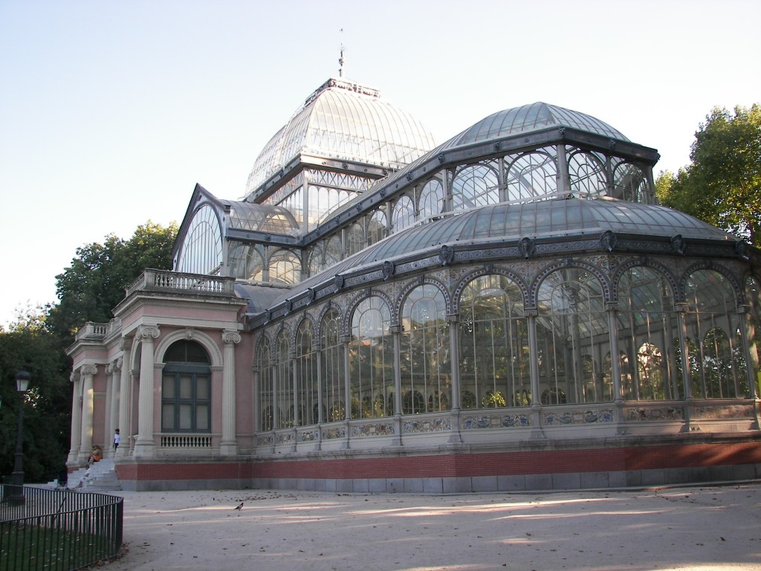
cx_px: 380
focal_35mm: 36
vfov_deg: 39.7
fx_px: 791
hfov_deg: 51.4
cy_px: 286
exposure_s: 1/160
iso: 50
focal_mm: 6
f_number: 2.8
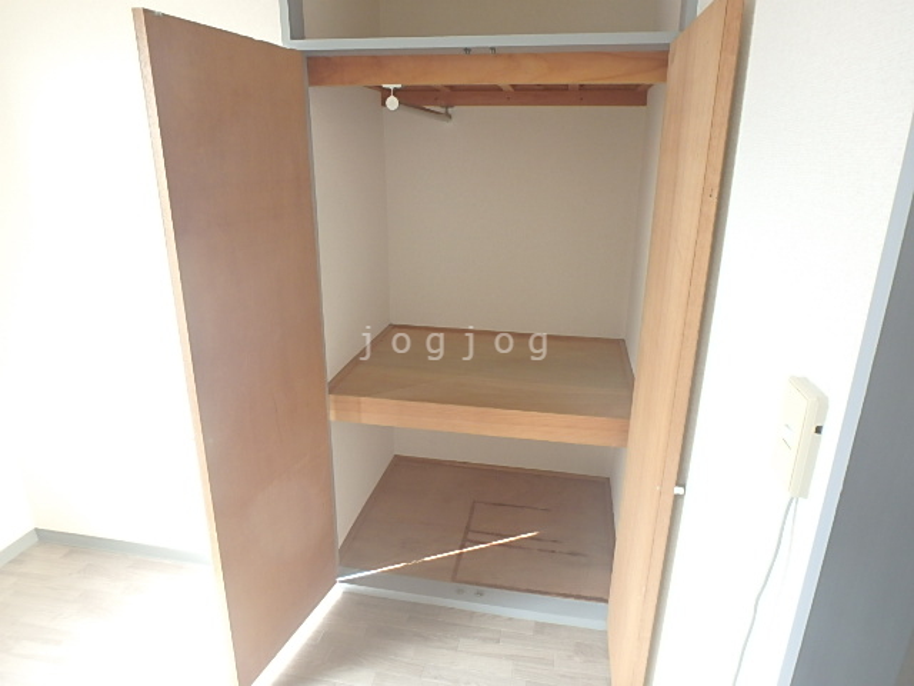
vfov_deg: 63.4
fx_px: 554
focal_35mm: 21
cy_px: 343
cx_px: 457
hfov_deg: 79.0
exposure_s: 1/60
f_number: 3.5
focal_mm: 3.7
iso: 200
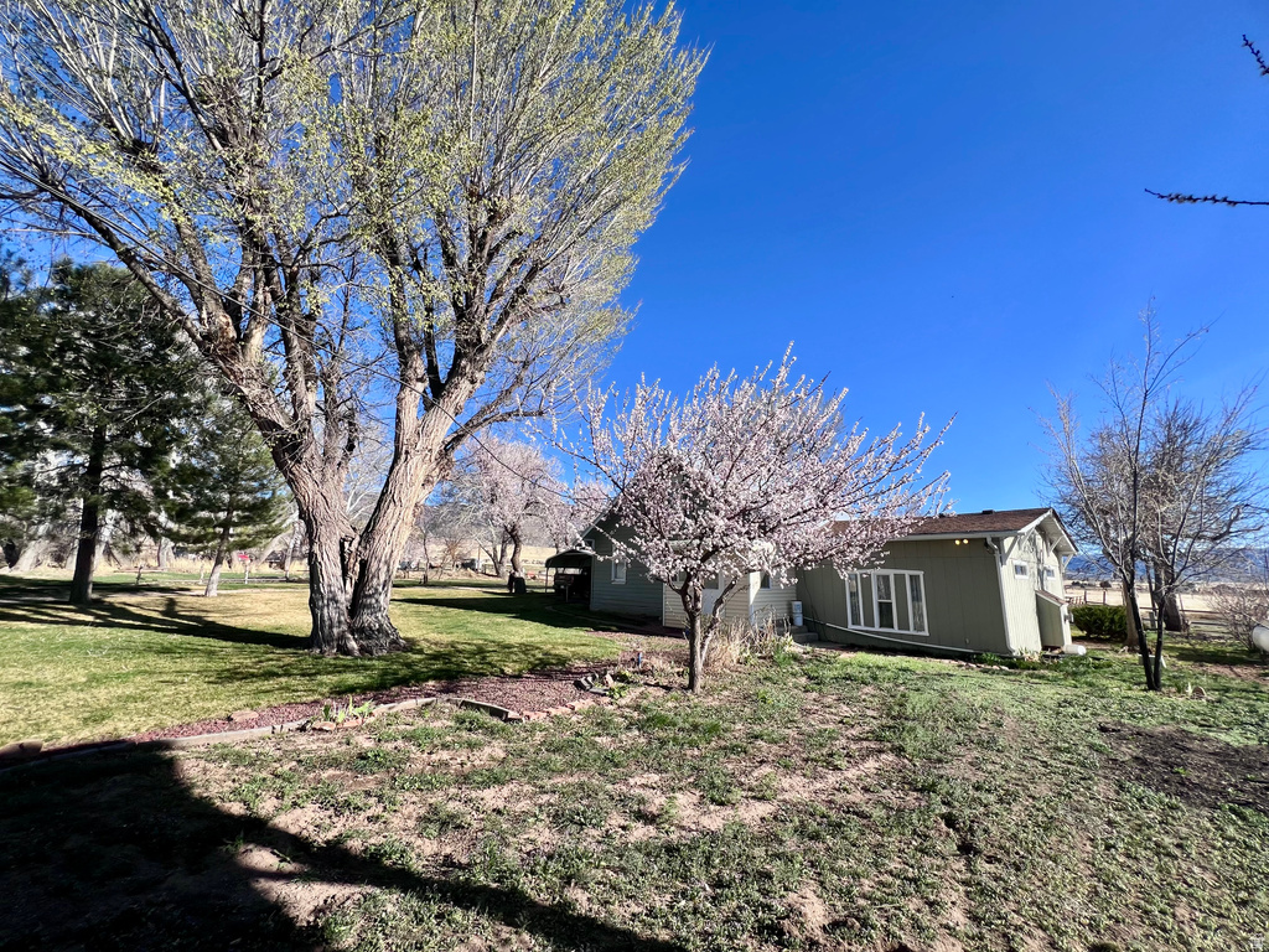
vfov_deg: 89.9
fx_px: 477
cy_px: 476
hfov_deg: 106.2
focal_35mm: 13
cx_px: 634
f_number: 1.8
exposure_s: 1/1206
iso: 32
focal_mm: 1.57
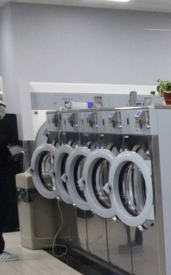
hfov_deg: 9.2
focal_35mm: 126
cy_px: 318
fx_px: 940
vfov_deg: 16.0
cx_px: 428
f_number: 2.4
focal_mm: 3.3
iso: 32
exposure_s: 1/24
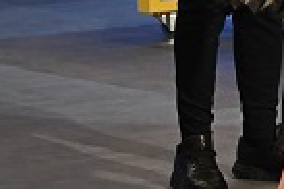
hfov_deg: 2.9
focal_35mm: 714
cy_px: -68
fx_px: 5626
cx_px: 489
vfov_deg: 1.9
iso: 4000
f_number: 4
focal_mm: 140
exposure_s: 1/200
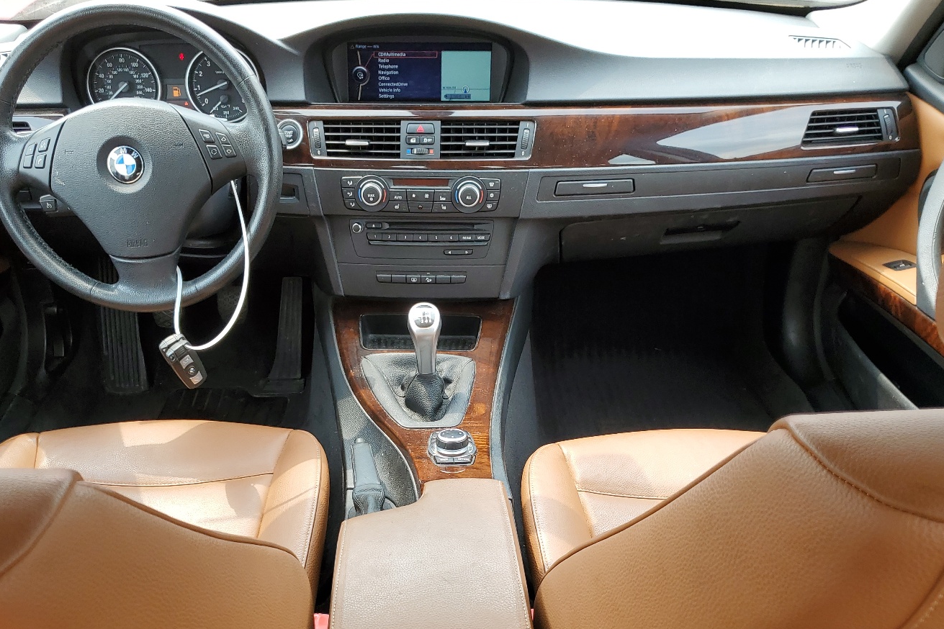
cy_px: 425
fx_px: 865
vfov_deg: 39.4
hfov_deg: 57.1
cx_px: 414
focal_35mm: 33
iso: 50
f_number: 1.5
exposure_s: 1/217
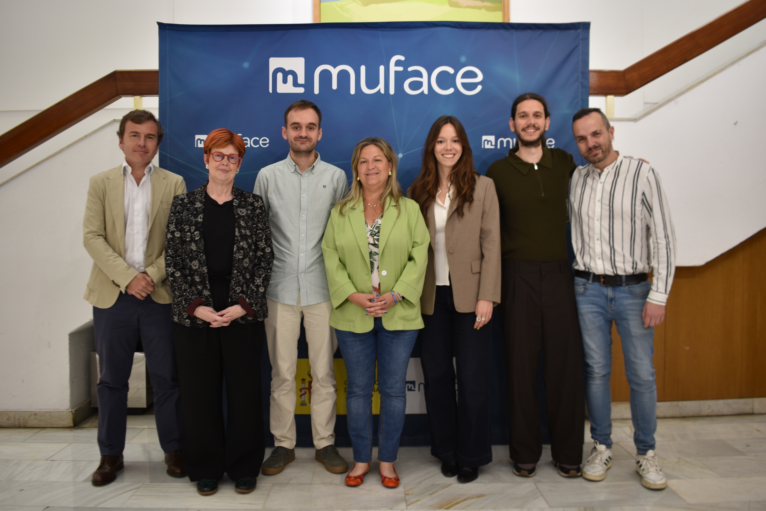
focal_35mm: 32
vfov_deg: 41.7
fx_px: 670
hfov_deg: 59.5
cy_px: 256
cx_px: 383
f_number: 3.8
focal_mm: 21
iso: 100
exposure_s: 1/8
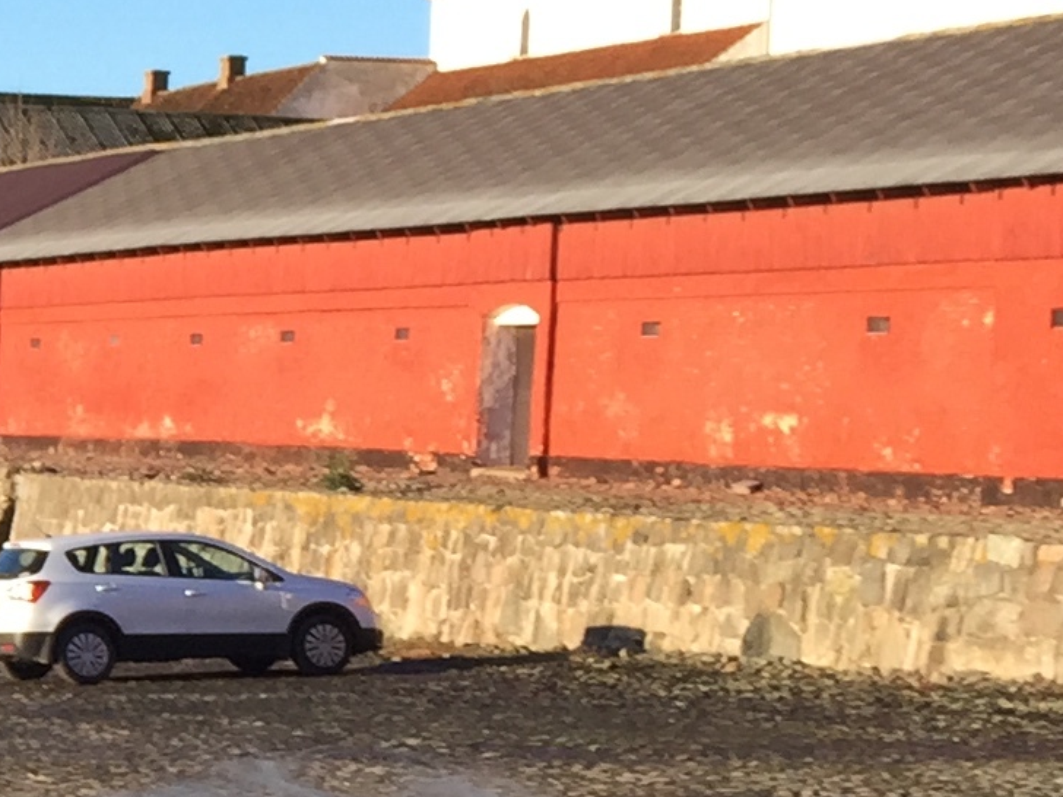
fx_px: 3992
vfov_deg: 11.4
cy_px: 610
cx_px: -1024
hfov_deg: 13.2
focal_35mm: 130
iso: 32
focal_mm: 4.15
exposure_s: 1/659
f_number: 2.2
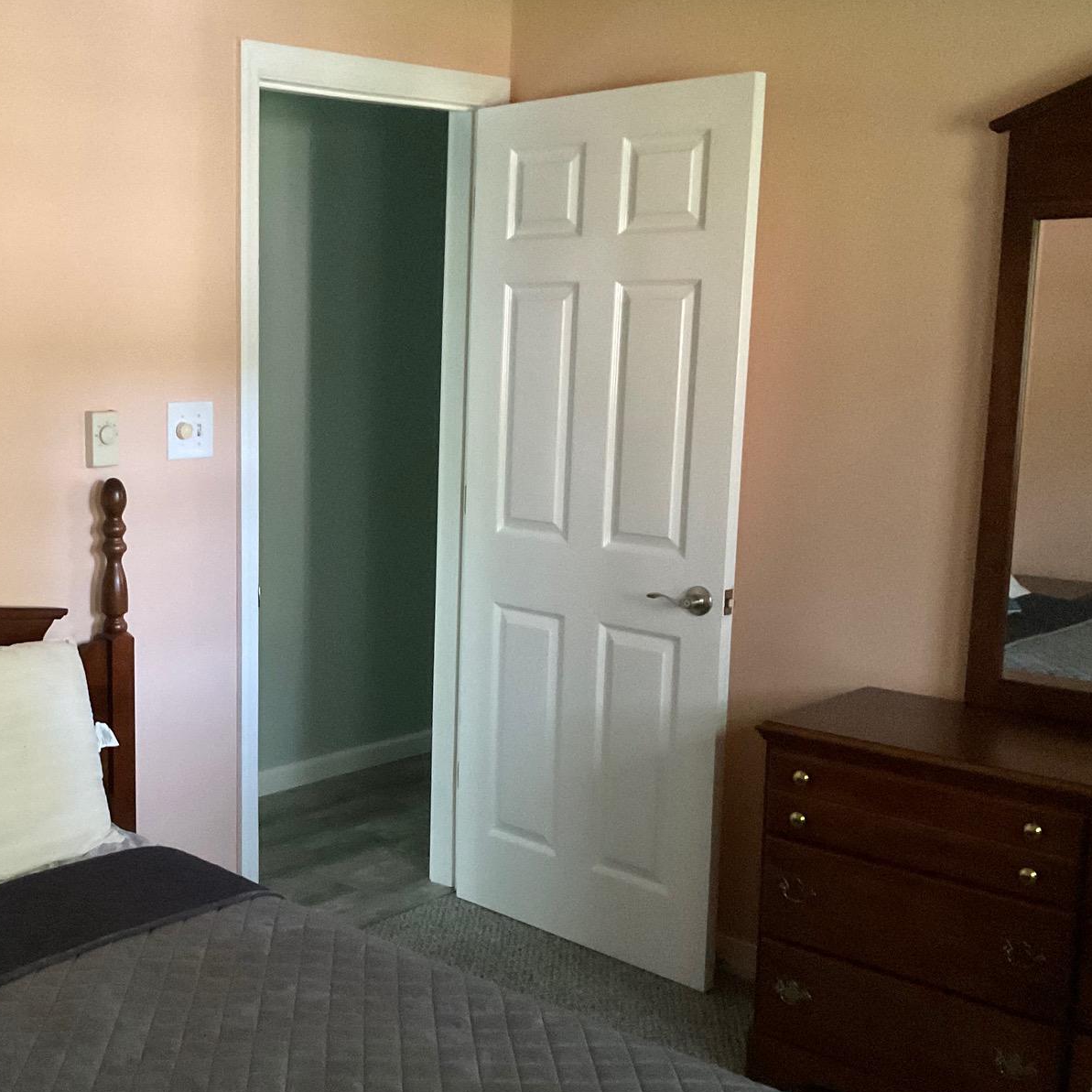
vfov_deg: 38.3
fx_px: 1570
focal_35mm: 44
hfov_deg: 37.3
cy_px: 592
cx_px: 251
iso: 500
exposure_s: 1/30
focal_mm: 3
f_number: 1.8
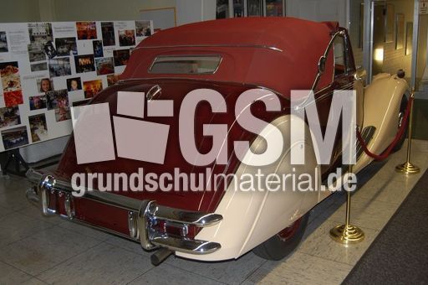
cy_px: 142
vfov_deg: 34.1
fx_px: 463
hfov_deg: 49.6
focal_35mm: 39
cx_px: 214
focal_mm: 26
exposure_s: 1/60
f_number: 4
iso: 400
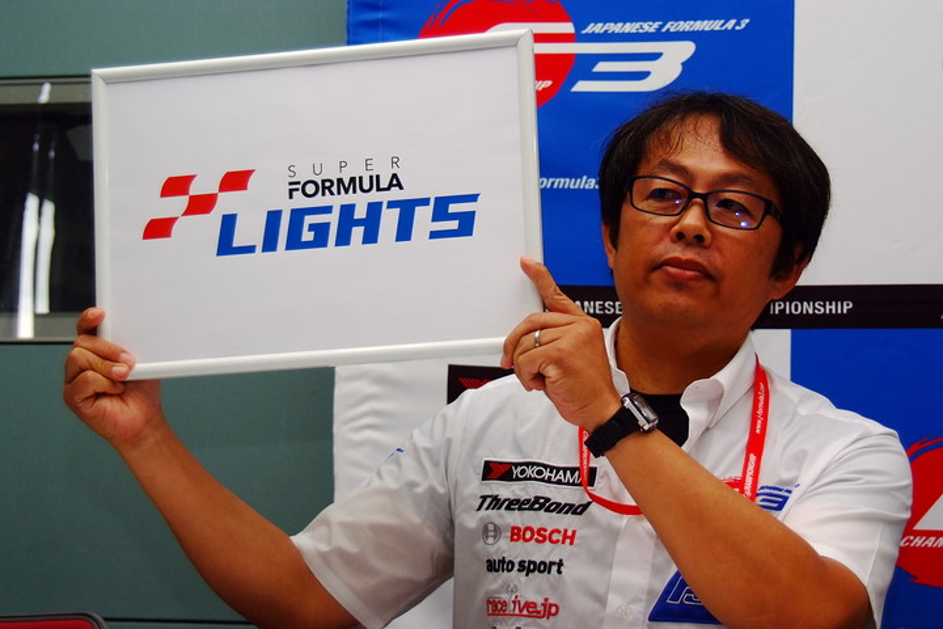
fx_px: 2043
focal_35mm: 78
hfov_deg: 26.0
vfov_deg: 17.5
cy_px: 314
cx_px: 472
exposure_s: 1/250
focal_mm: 52
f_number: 4.8
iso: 400
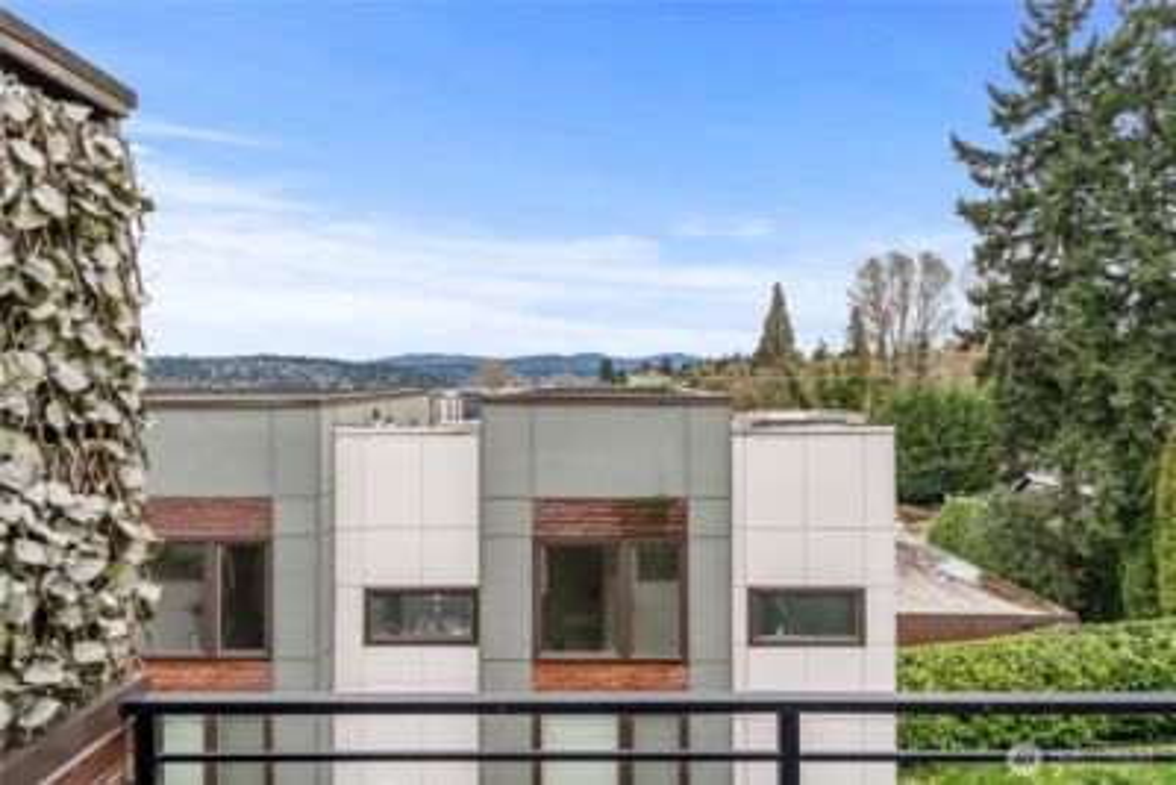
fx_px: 784
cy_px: 392
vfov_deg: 53.2
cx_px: 588
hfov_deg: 73.7
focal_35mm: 24
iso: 100
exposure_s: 1/50
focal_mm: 24
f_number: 8
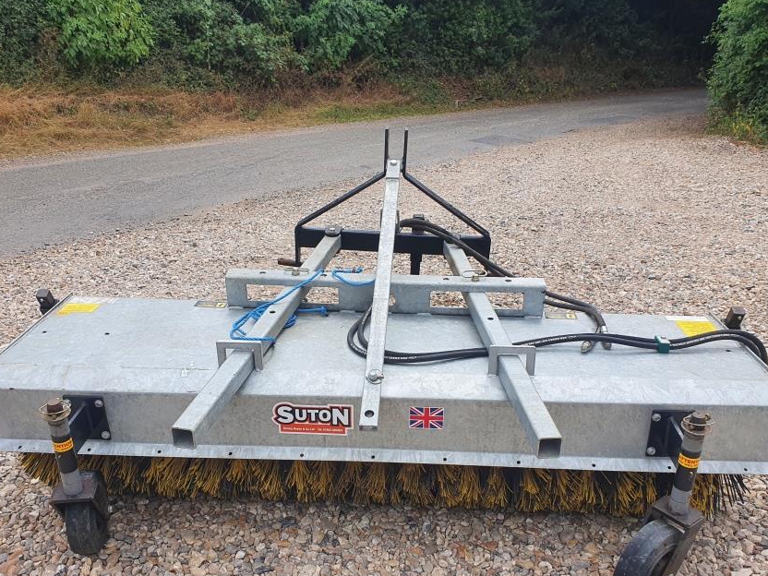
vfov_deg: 43.9
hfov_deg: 56.8
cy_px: 348
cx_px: 402
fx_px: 710
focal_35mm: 32
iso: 50
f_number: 2.4
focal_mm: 4.32
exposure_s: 1/922
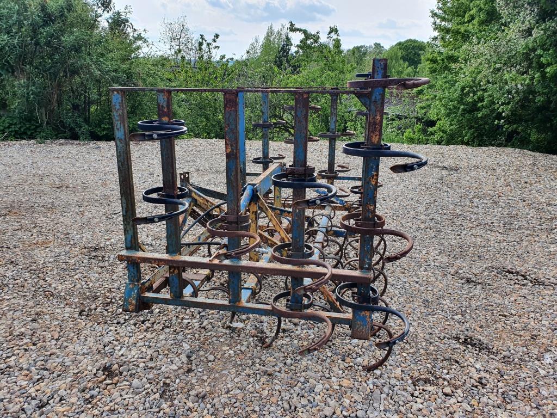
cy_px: 209
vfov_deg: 53.1
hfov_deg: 67.3
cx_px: 278
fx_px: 418
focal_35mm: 26
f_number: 2.4
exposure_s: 1/558
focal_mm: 4.32
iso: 50
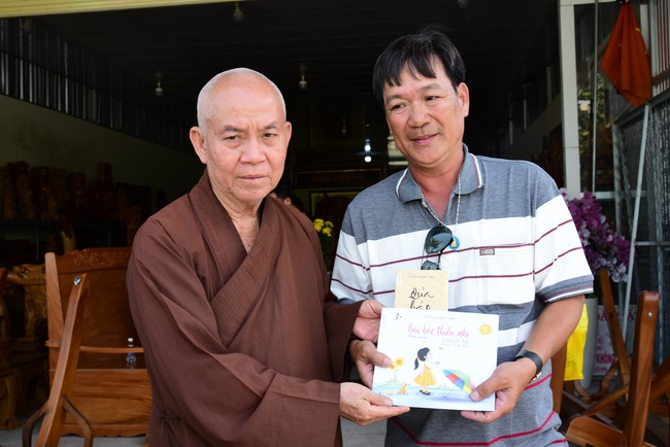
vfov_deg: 33.4
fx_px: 745
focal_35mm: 40
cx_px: 335
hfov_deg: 48.4
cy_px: 224
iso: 400
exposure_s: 1/100
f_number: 8
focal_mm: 40
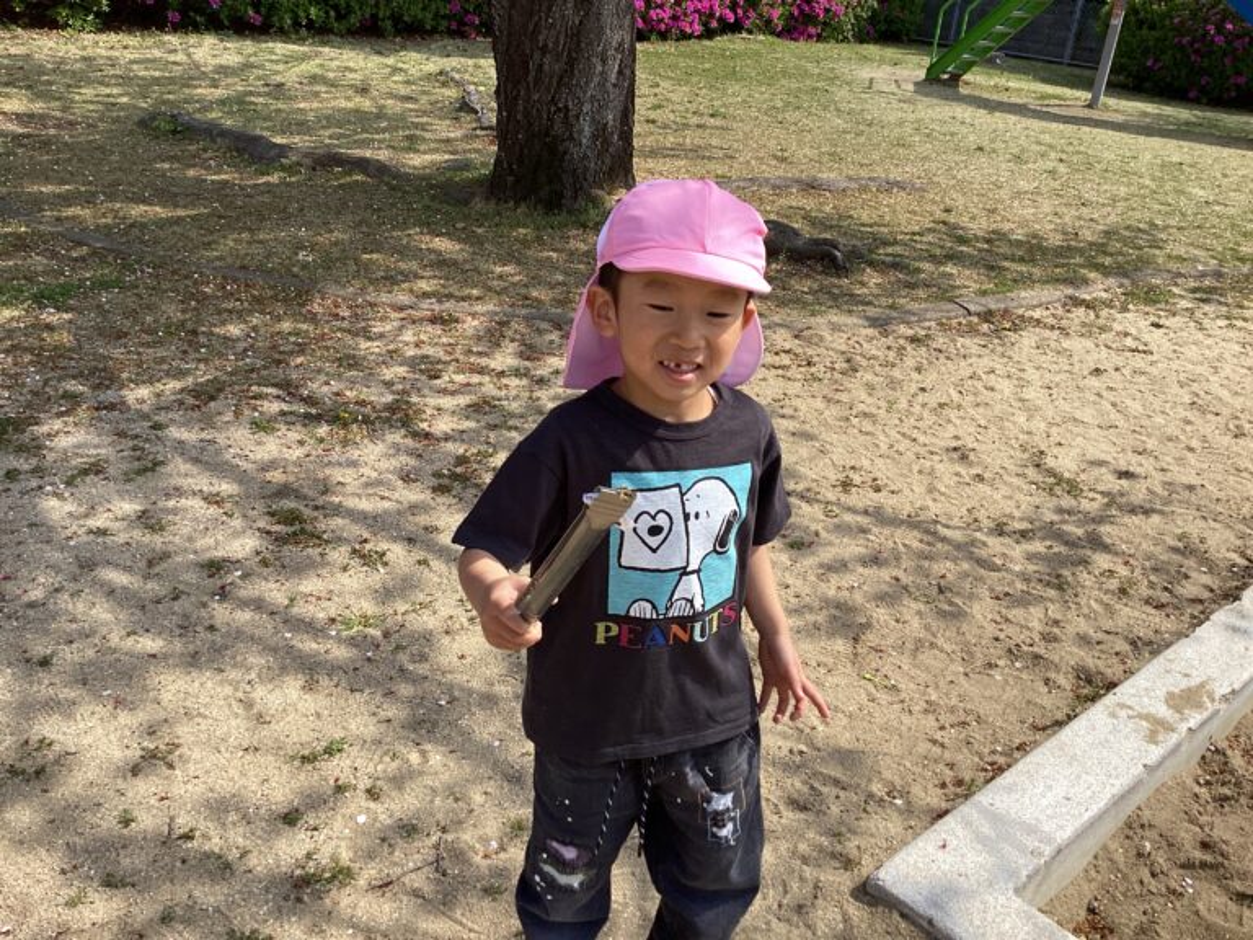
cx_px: 626
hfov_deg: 58.4
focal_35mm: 31
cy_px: 470
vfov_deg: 45.4
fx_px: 1122
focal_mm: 3.3
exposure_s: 1/840
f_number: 2.4
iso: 25
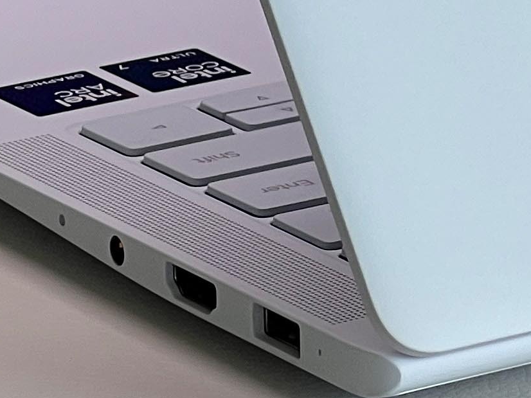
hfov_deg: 5.2
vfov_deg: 3.9
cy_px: -334
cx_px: 846
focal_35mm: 376
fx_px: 5766
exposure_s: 1/99
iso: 64
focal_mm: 9
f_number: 2.8
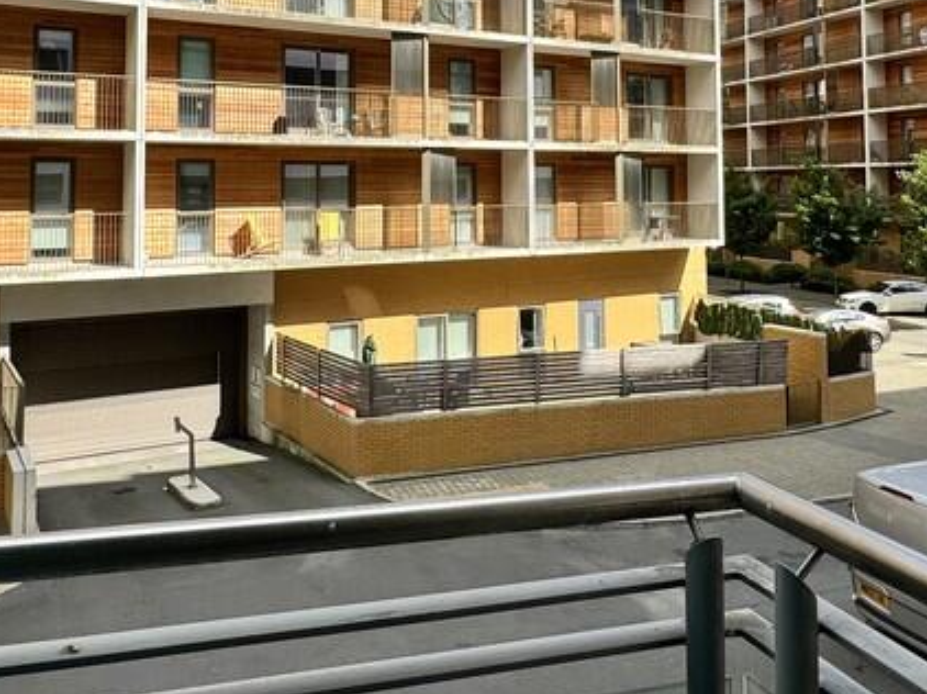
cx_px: 444
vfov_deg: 40.1
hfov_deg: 54.0
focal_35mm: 34
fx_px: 910
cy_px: 141
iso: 40
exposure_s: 1/1299
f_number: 2.2
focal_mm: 2.22
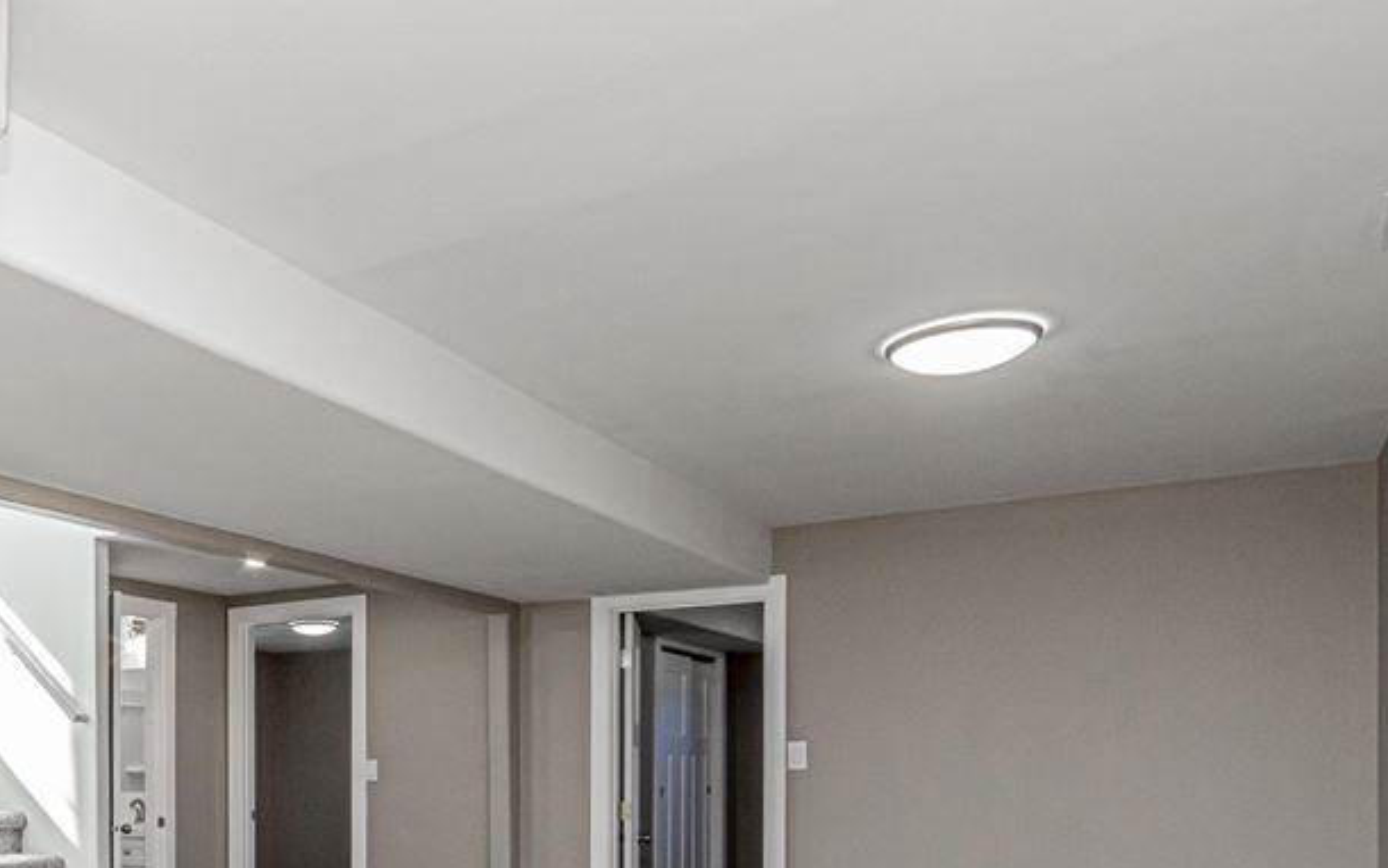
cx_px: 250
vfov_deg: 37.8
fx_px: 1211
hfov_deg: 54.9
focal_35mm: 32
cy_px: 712
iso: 1000
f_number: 10
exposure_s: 1/60
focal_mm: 10
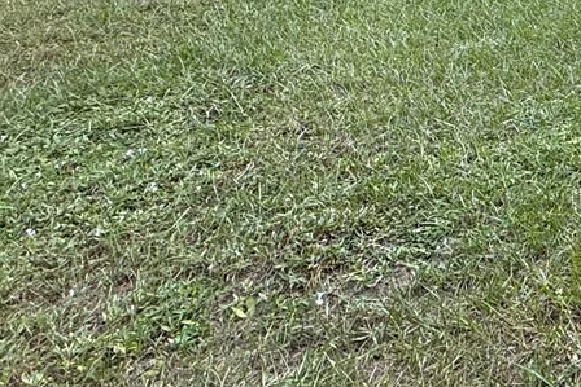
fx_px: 839
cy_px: -158
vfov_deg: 22.4
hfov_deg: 32.3
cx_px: 678
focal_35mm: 52
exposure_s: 1/102
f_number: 2.2
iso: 64
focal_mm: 2.22
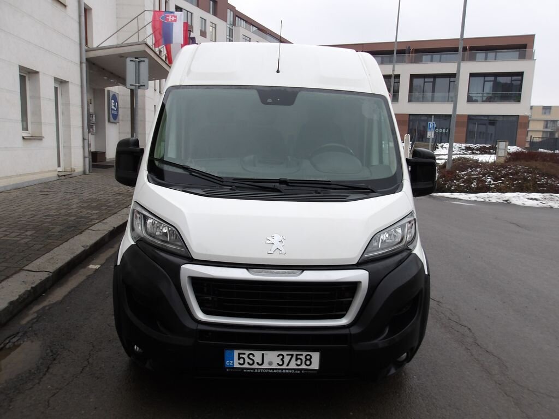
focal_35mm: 27
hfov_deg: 65.3
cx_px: 280
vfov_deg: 51.4
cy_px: 210
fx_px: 436
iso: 100
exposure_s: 1/30
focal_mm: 4.9
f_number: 3
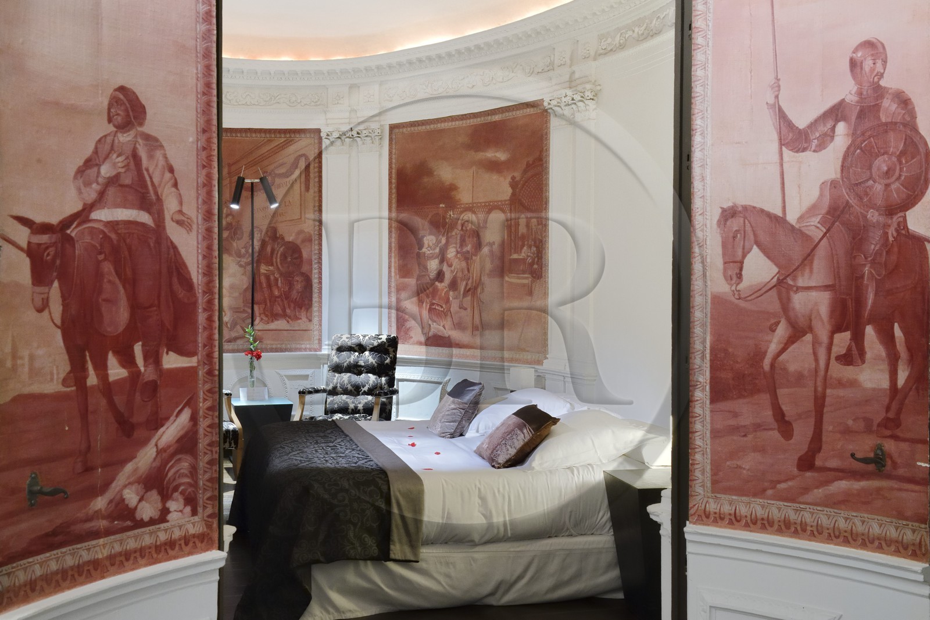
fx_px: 981
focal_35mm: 38
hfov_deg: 50.7
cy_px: 310
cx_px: 465
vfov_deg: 35.0
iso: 1600
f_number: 11
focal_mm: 38
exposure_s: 1/1.67
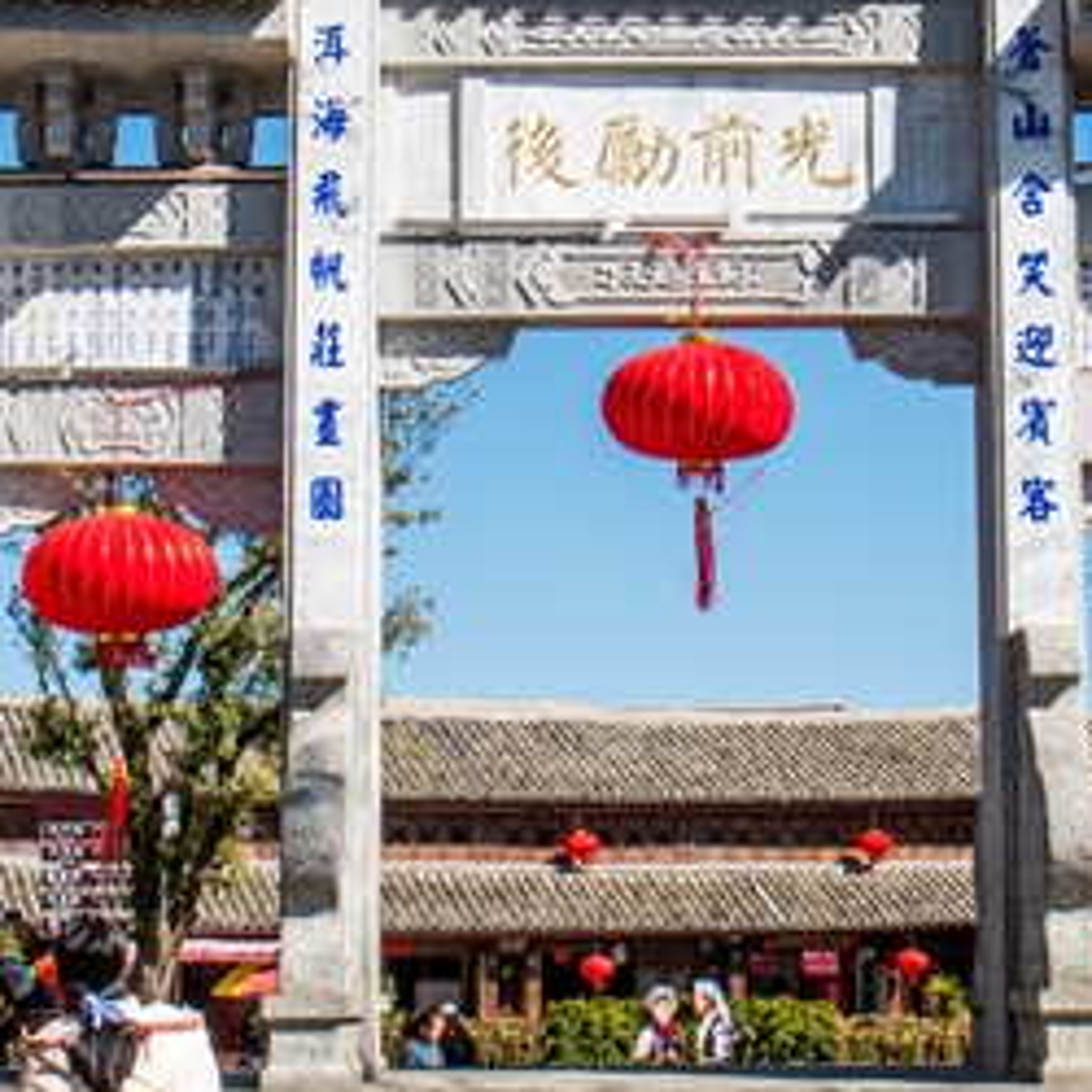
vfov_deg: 19.7
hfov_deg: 19.7
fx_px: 3141
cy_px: 371
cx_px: 677
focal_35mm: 88
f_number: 16
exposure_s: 1/100
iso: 100
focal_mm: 24
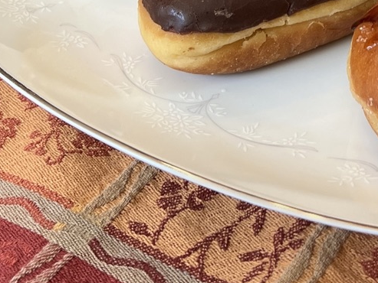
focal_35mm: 54
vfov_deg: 25.6
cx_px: 352
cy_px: -6
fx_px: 590
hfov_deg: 33.4
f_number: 1.5
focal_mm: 5.7
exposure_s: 1/60
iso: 80
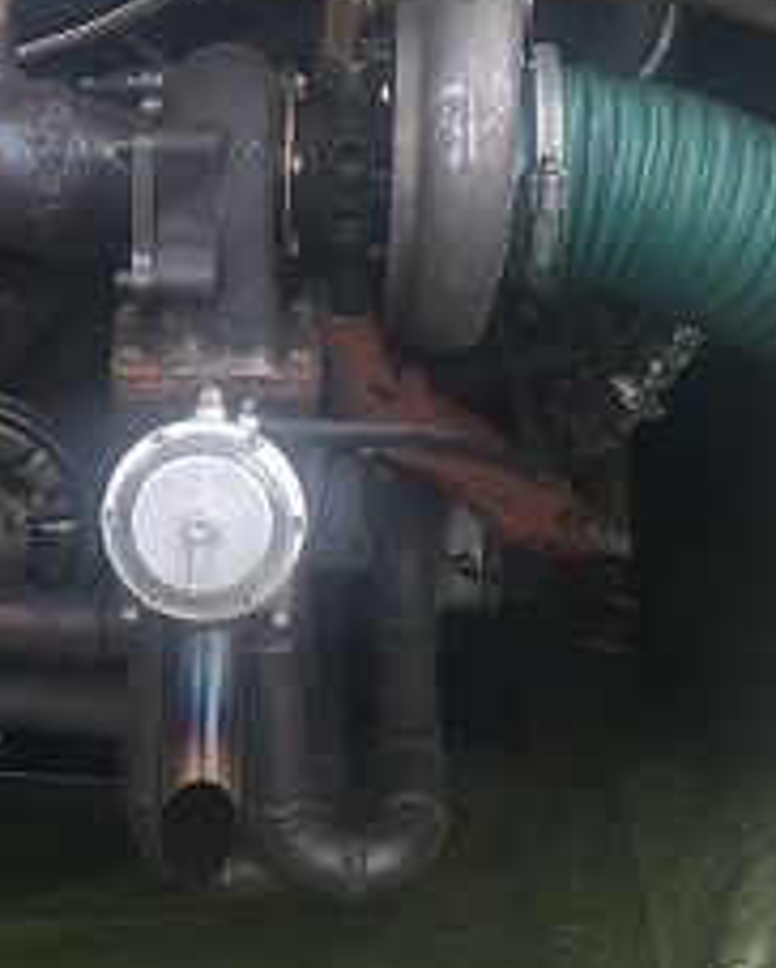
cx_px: -107
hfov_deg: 16.9
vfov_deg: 21.7
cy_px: 554
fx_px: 2523
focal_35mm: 88
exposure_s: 1/306
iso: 25
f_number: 2.2
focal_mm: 4.15
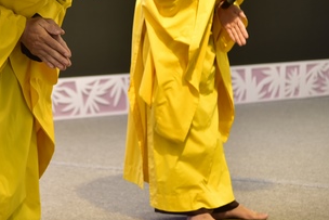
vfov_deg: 9.8
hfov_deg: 14.6
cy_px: 3
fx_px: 1271
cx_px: 21
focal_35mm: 139
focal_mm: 65
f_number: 4
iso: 640
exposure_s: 1/40
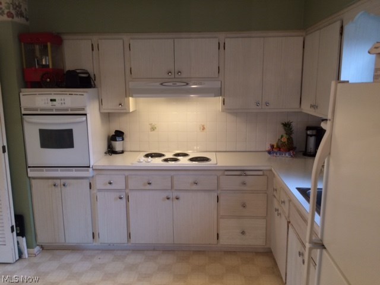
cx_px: 190
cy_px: 142
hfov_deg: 61.7
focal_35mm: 29
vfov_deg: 48.2
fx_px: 318
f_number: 2.2
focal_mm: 4.15
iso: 100
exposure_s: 1/30
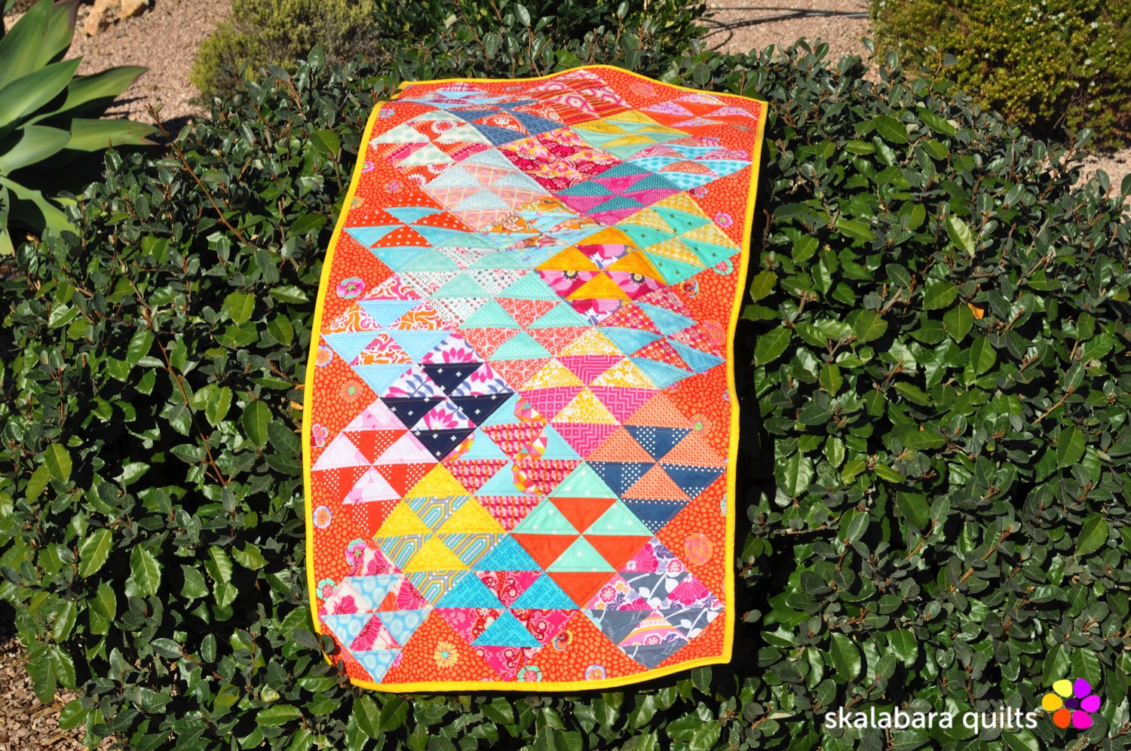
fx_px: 2118
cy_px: 376
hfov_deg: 29.9
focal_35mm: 68
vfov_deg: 20.1
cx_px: 566
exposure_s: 1/500
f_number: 11
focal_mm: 45
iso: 200
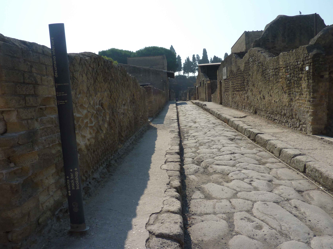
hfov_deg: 69.4
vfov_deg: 54.9
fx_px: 240
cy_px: 124
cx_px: 166
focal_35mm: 25
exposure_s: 1/400
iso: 80
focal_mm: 4.1
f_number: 5.6
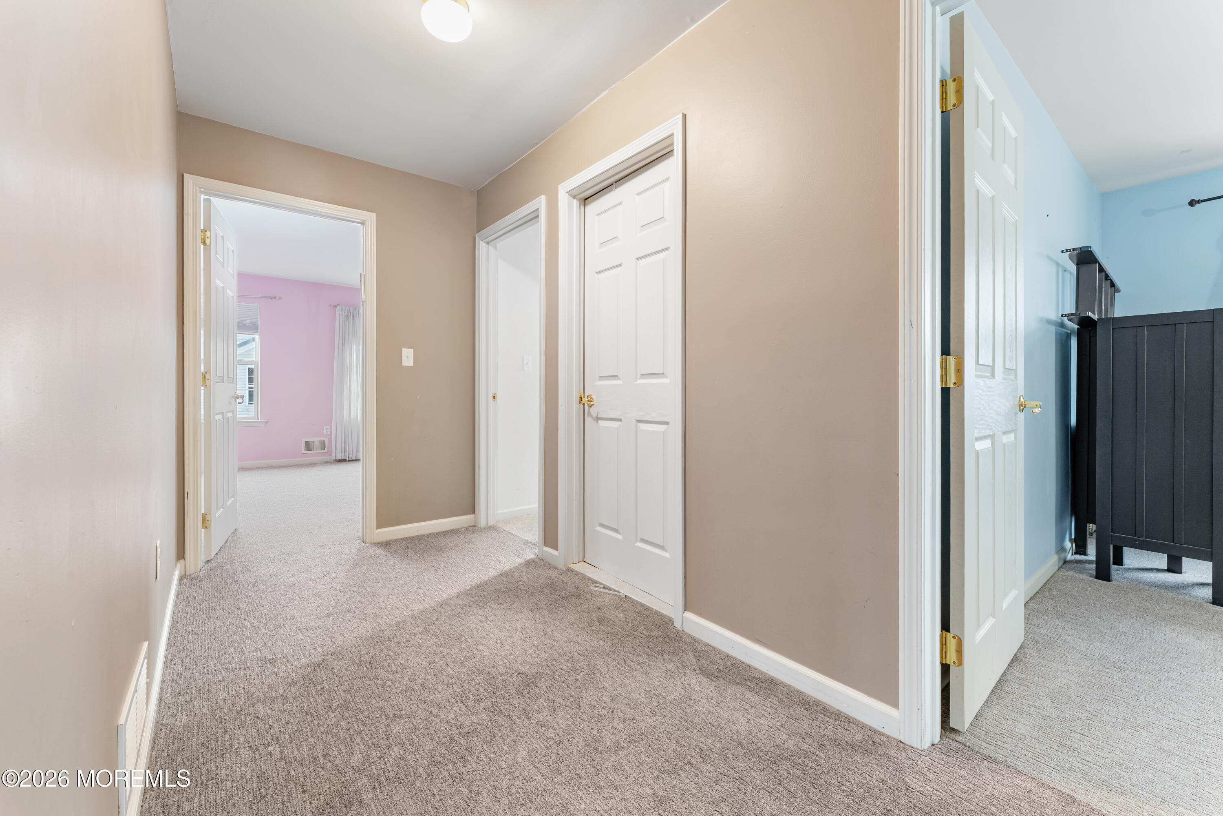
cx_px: 612
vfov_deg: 81.2
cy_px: 408
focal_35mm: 14
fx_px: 476
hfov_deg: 104.3
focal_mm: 14
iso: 100
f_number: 11
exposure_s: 2
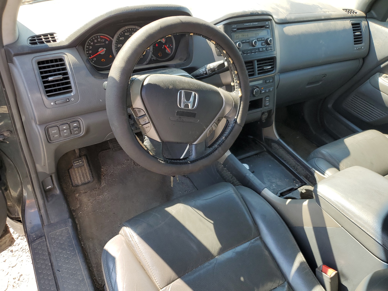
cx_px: 194
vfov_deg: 53.1
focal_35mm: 26
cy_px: 146
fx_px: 291
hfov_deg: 67.3
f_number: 1.5
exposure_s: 1/303
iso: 50
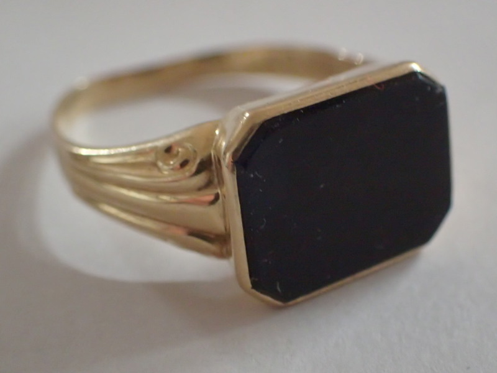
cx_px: 248
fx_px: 1149
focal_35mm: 80
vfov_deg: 18.4
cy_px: 186
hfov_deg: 24.4
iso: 1600
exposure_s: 1/25
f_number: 4.4
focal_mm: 14.41
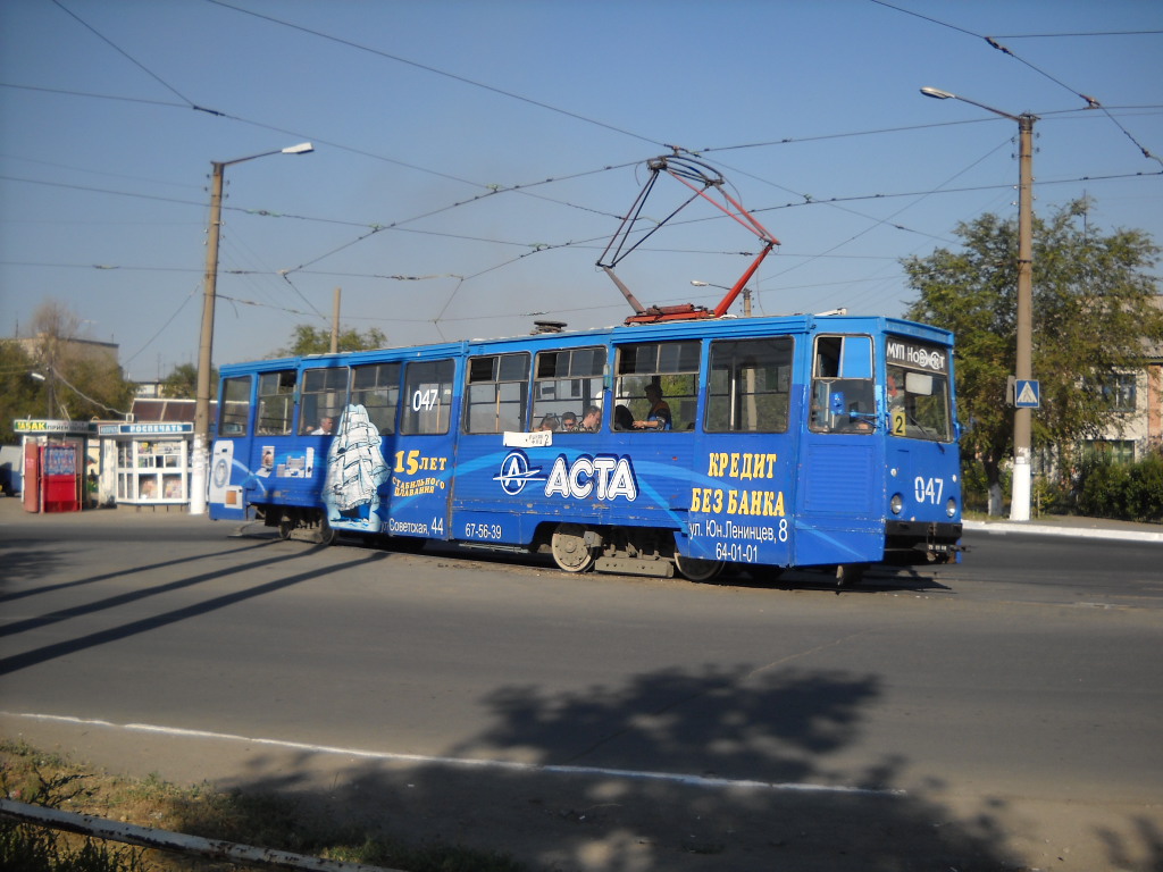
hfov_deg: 45.8
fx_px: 1377
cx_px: 582
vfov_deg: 35.1
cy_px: 436
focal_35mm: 41
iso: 64
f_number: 5.5
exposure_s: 1/353
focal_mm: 6.72
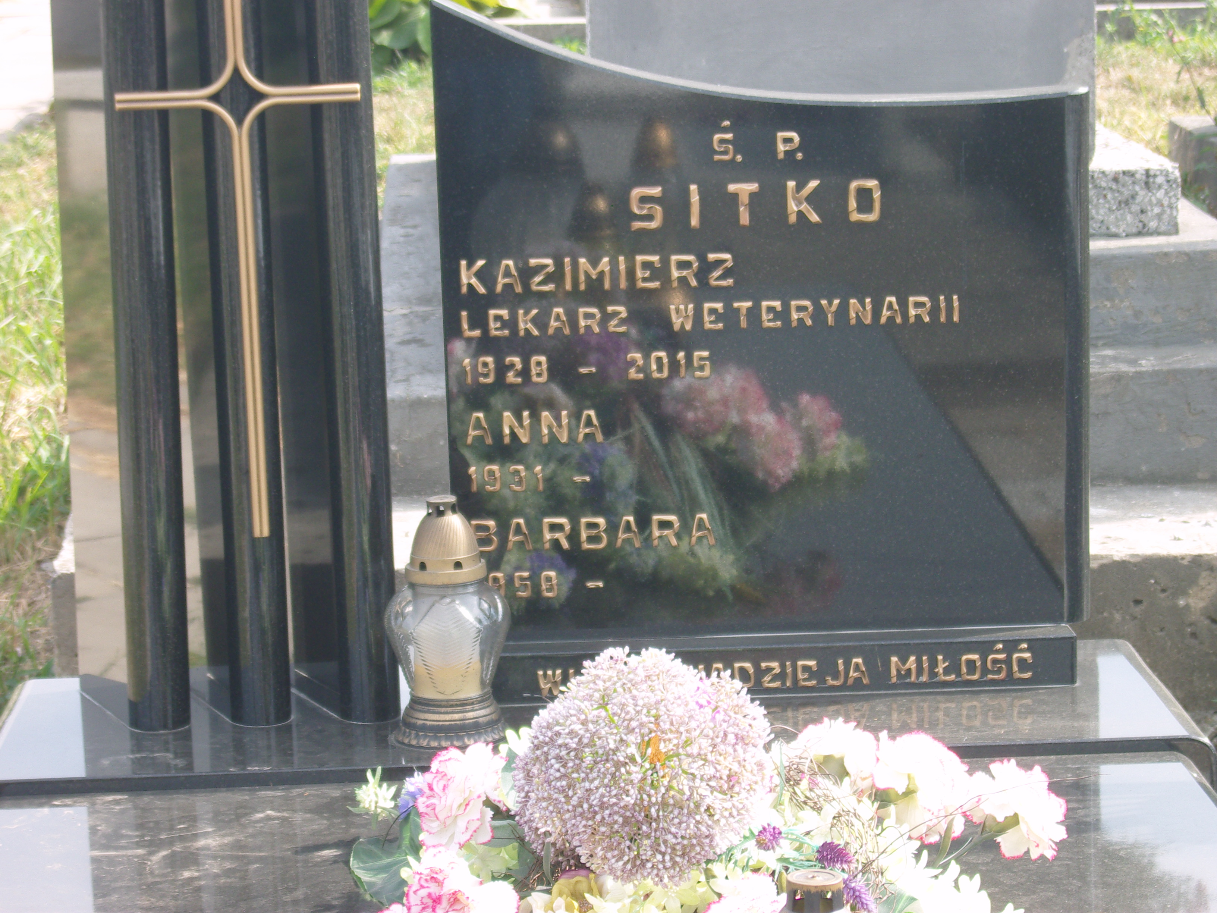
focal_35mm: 102
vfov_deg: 14.5
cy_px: 456
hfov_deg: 19.3
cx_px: 608
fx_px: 3586
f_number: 5.2
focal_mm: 21.9
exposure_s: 1/125
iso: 100
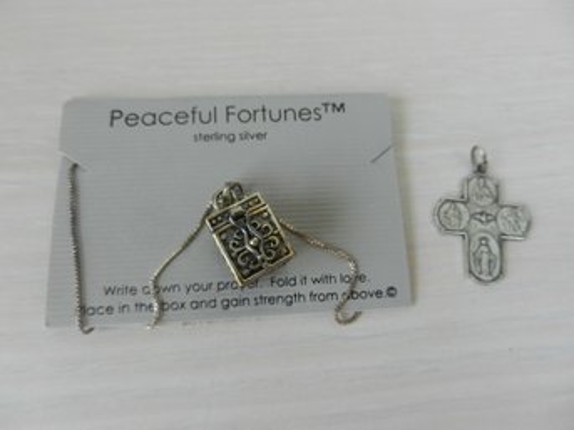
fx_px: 414
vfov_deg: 54.9
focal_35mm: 25
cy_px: 215
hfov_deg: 69.4
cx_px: 287
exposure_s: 1/80
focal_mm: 4.5
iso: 160
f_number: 3.5
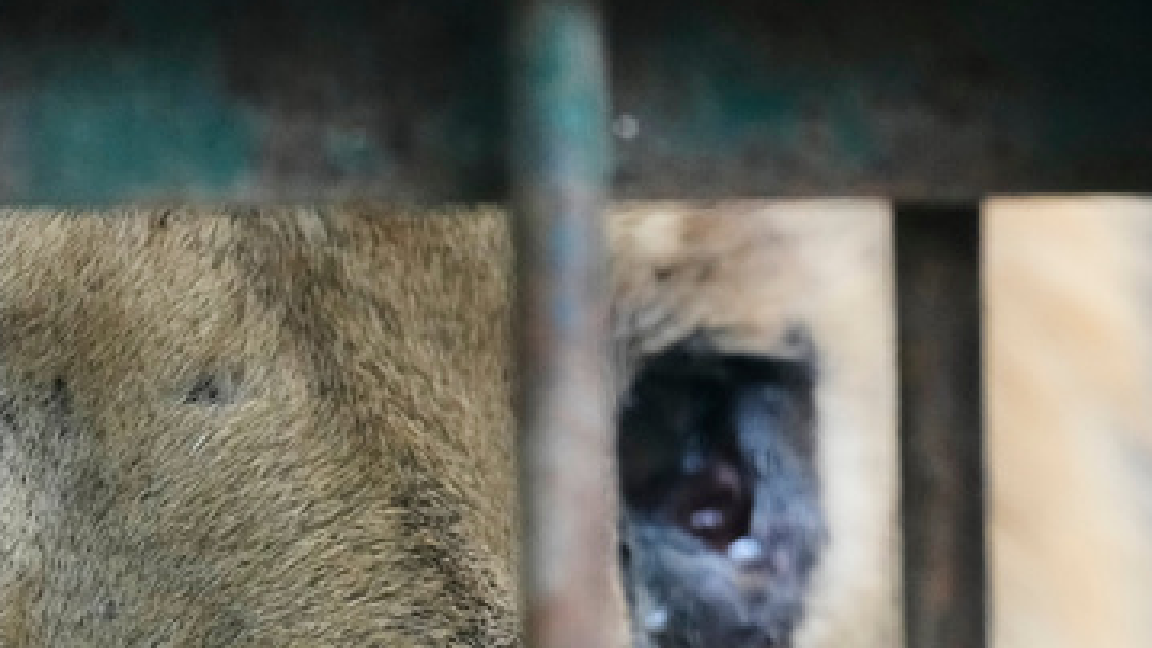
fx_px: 27372
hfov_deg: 2.4
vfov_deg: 1.4
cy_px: 794
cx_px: 469
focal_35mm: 896
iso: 3200
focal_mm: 300
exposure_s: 1/2000
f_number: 2.8
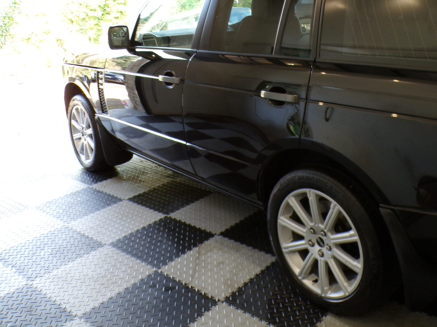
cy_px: 103
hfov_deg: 49.5
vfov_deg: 38.1
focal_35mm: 37
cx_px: 283
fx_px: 467
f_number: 3
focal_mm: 4.3
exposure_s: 1/27
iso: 200
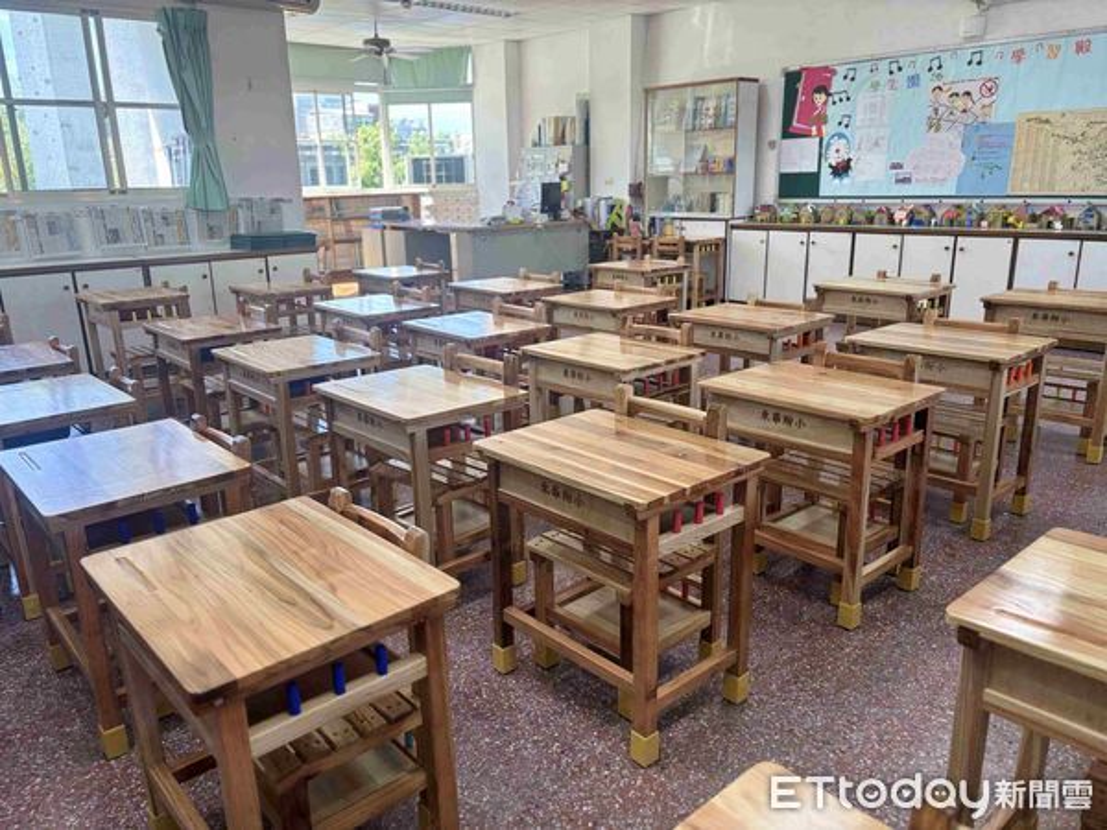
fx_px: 831
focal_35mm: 26
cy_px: 415
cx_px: 554
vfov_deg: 53.1
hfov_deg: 67.3
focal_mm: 5.96
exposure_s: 1/142
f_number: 1.6
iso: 64
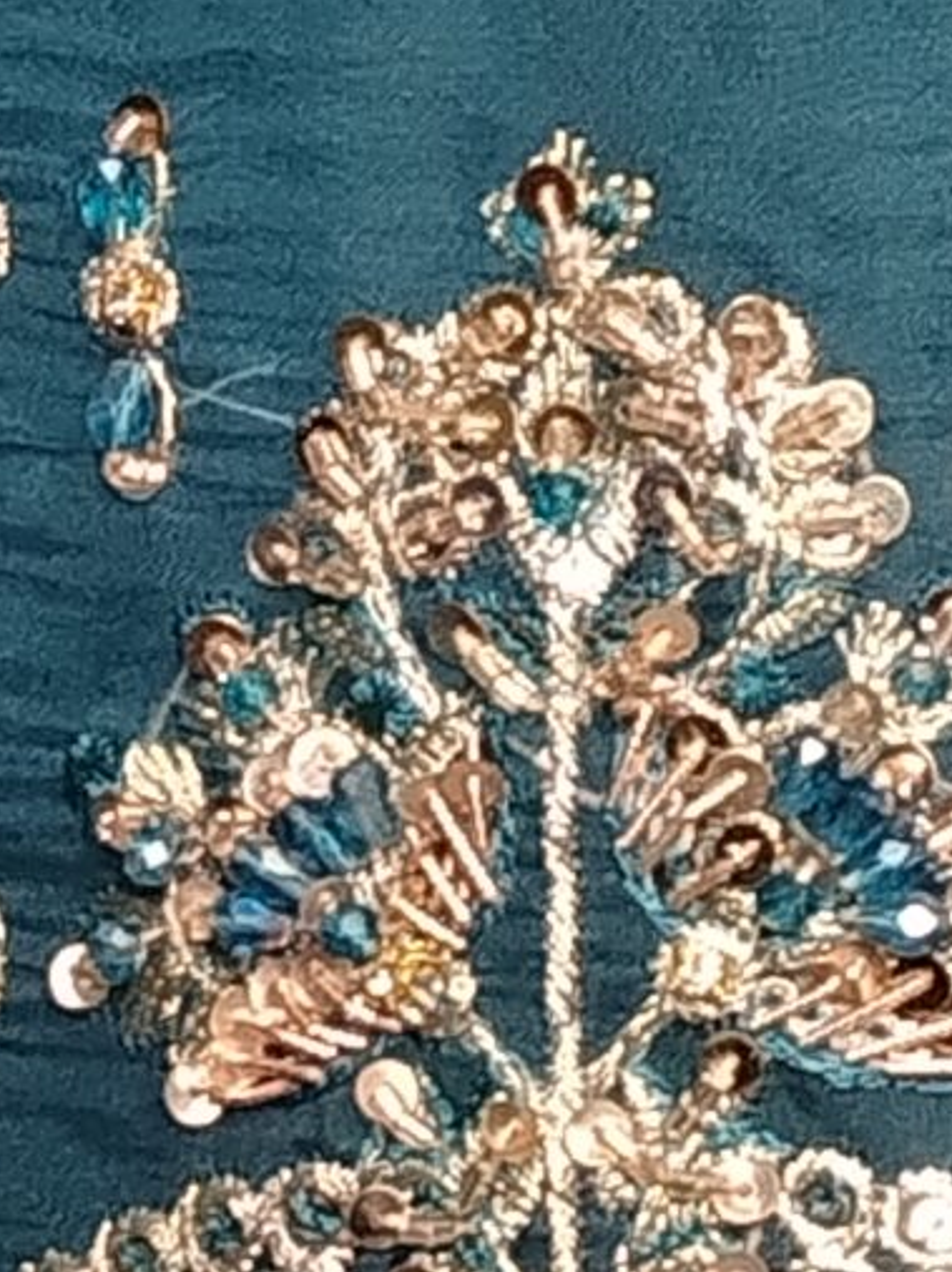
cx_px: 563
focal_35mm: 243
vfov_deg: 8.1
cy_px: 792
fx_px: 8918
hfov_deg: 6.1
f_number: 1.75
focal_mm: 5.25
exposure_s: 1/25
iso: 603
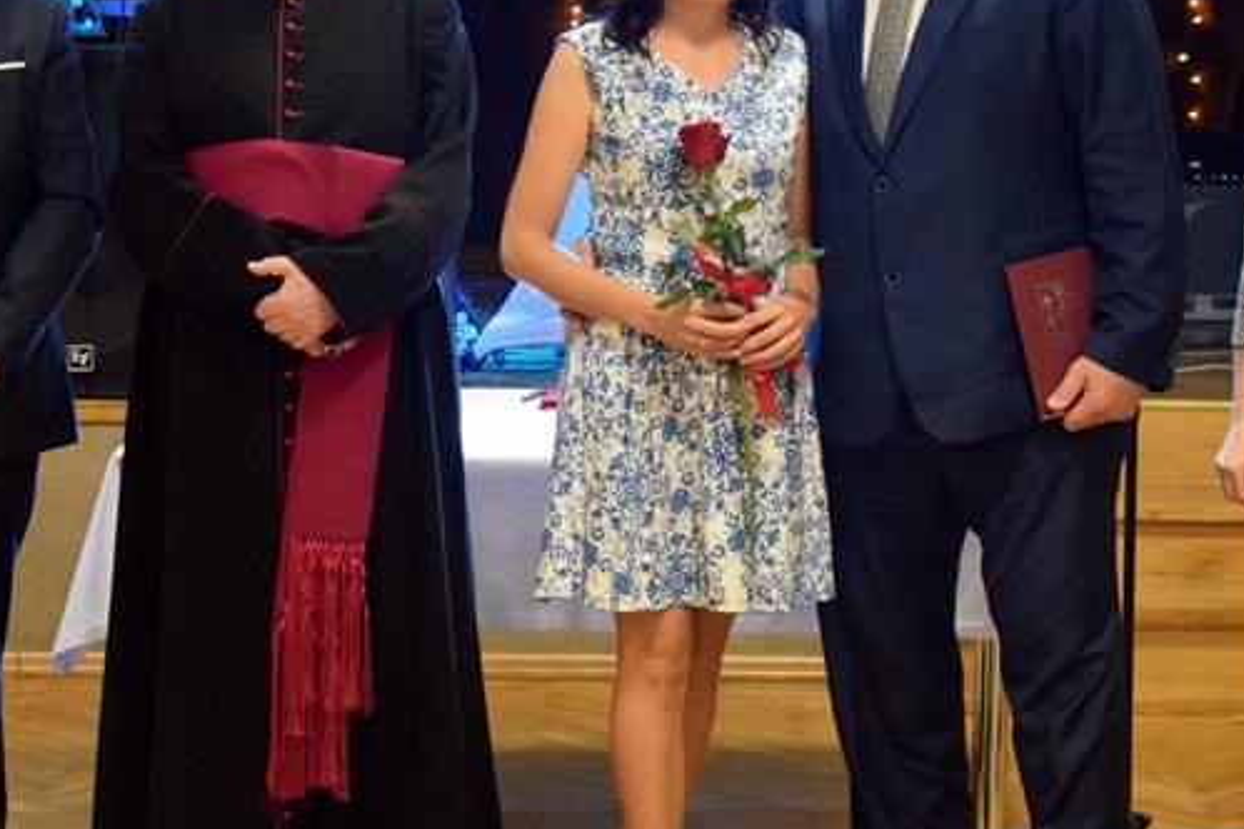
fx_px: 3279
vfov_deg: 14.4
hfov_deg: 21.4
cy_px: 362
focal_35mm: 95
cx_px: 829
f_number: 4.5
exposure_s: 1/100
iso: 5000
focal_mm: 35
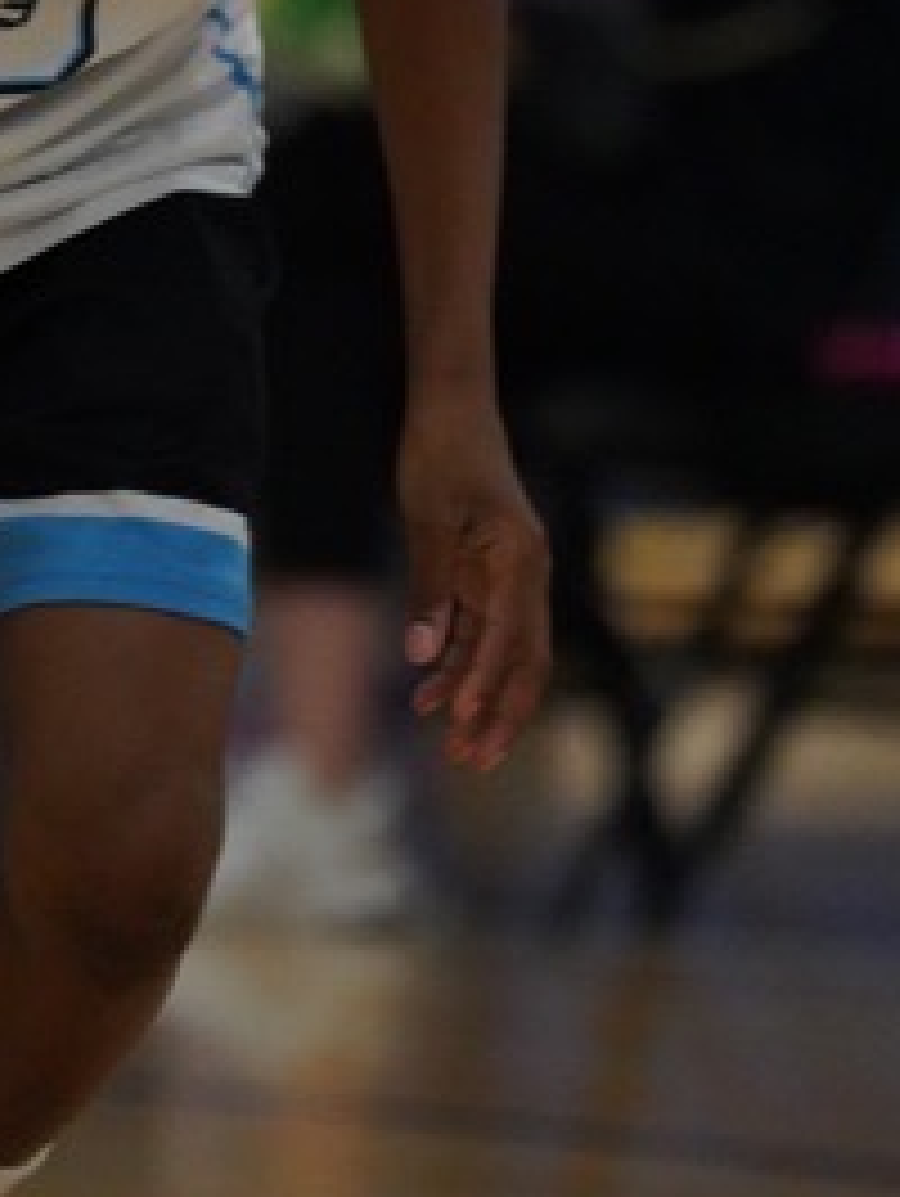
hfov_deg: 3.4
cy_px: -22
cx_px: -194
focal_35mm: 442
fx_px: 15298
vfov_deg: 4.5
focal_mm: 153
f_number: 2.8
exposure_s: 1/2500
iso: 12800
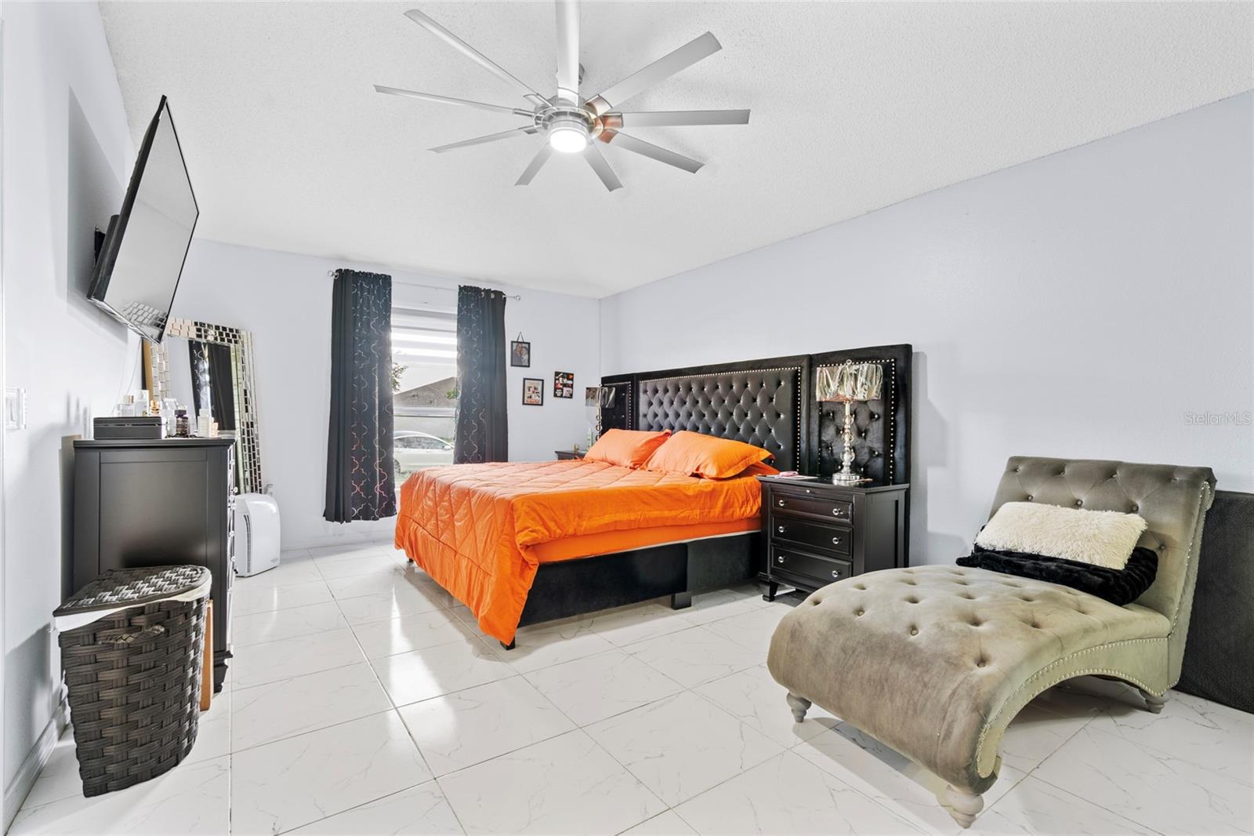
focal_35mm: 16
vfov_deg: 73.7
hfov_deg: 96.7
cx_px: 627
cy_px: 418
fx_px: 557
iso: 100
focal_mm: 16
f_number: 8
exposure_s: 6
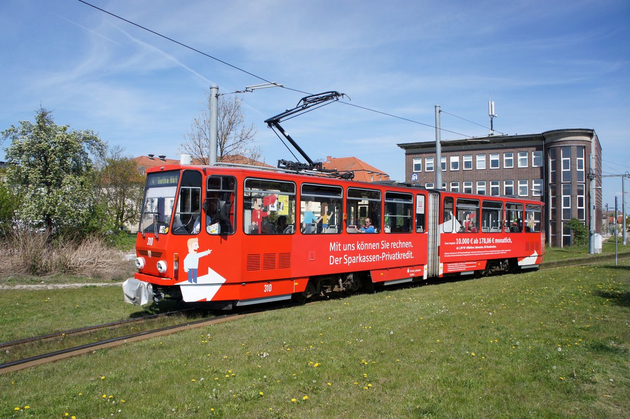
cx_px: 315
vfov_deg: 47.9
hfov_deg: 67.4
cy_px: 210
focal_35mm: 27
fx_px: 472
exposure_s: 1/2000
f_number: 5
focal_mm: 18
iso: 400
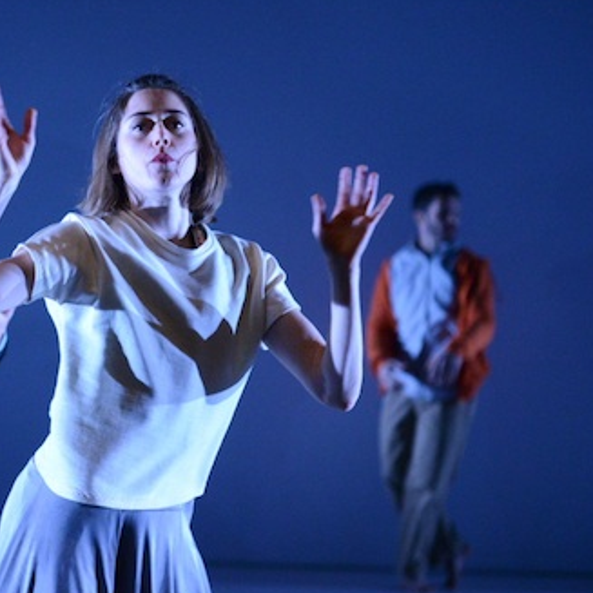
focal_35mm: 130
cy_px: 291
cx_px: 60
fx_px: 2520
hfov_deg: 13.3
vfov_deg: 13.4
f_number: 2.8
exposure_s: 1/250
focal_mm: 82
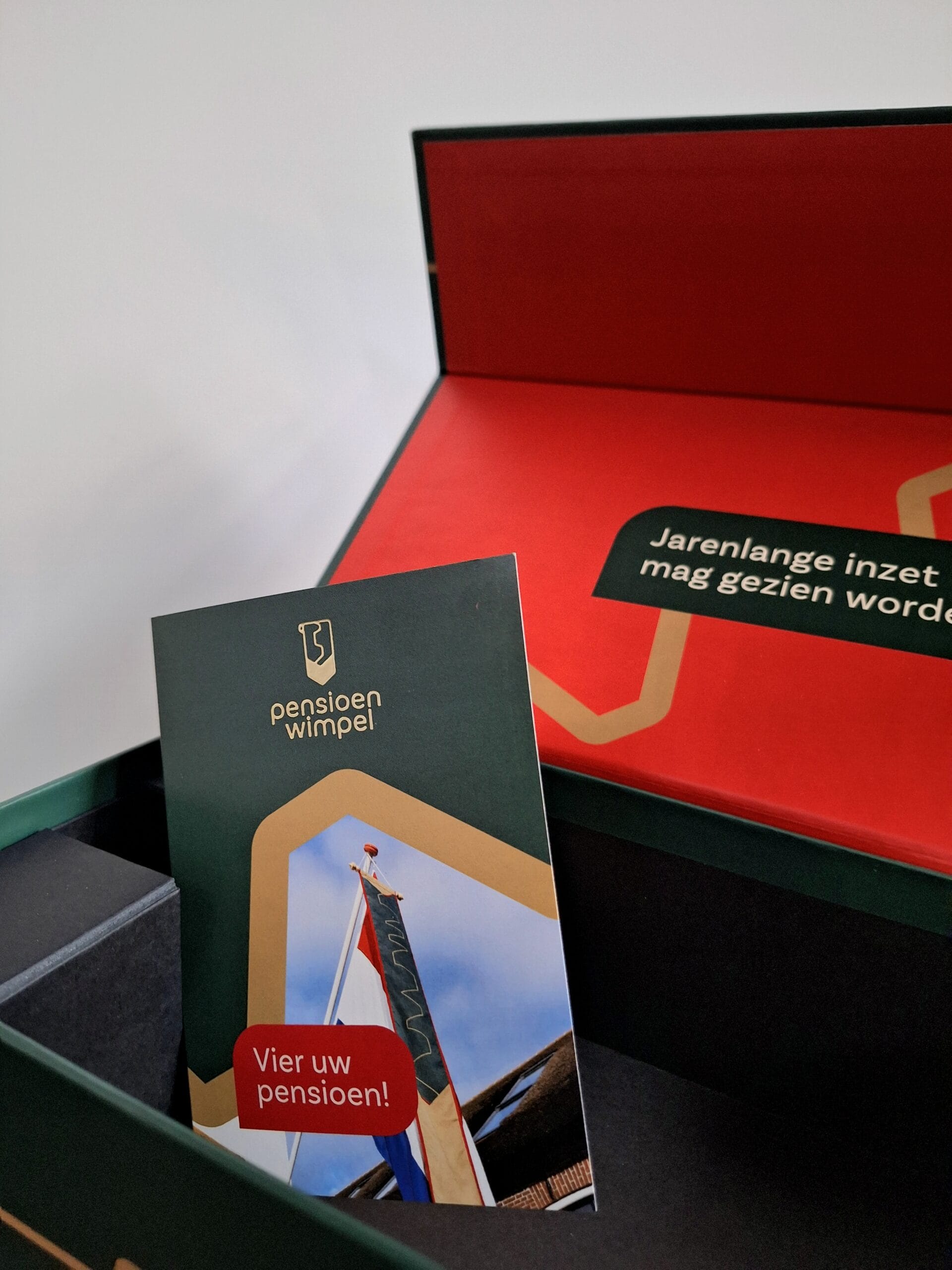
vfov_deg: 73.9
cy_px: 635
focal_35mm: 23
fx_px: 843
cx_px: 476
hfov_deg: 58.9
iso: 320
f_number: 1.8
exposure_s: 1/24
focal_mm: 5.54
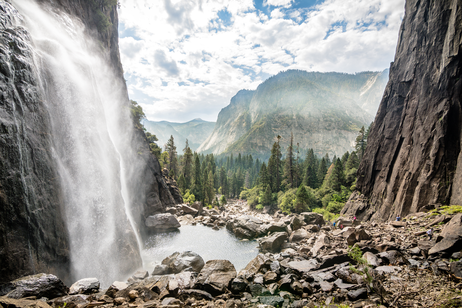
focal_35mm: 16
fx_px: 212
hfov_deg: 95.0
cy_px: 154
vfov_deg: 72.1
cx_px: 231
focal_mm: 11
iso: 100
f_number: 8
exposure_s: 1/200
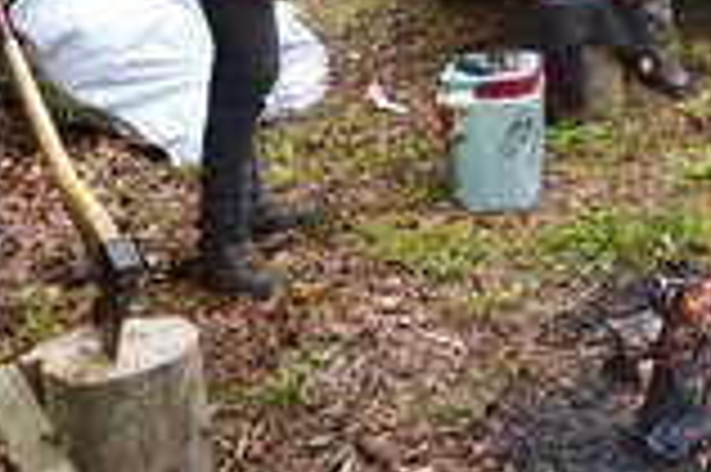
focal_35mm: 72
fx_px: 1421
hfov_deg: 27.2
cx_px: 623
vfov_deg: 17.8
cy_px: -117
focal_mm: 27
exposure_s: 1/60
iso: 800
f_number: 9
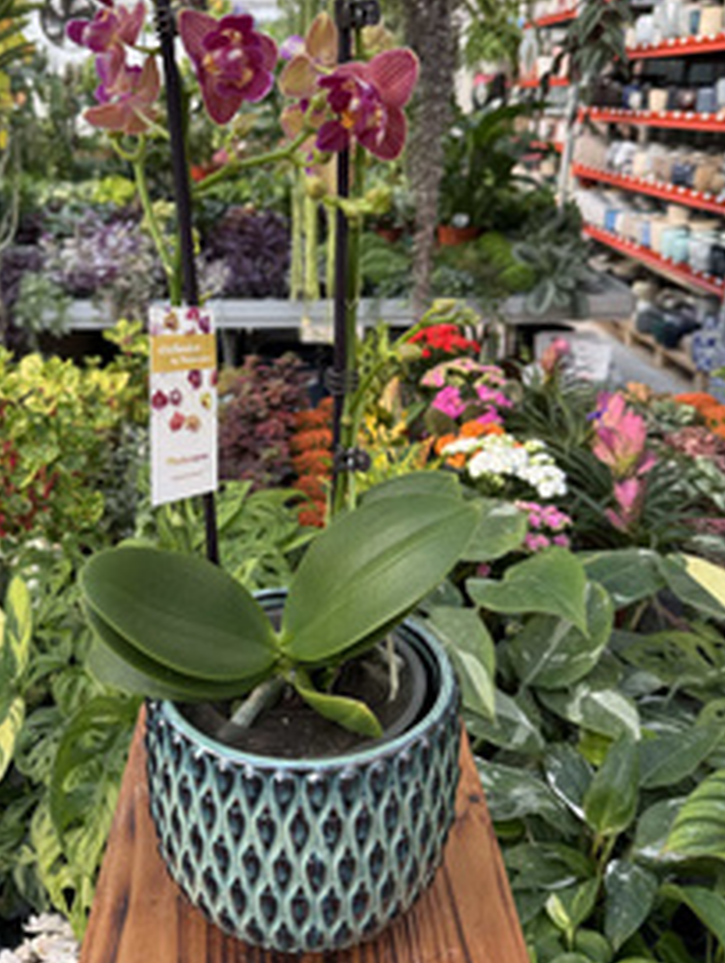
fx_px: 864
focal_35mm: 31
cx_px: 283
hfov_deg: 45.2
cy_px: 409
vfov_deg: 58.0
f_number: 1.78
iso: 80
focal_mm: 6.76
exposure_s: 1/840
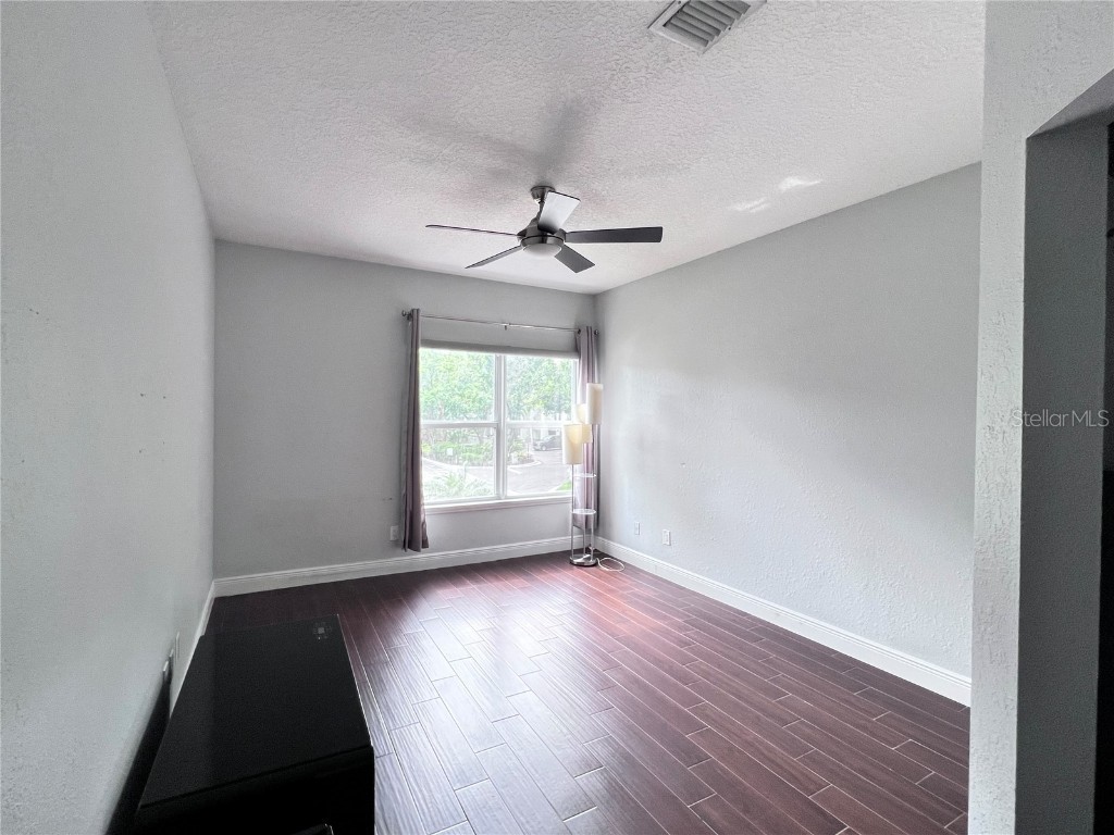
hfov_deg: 106.2
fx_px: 418
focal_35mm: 13
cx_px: 557
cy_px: 418
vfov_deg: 89.9
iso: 160
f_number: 1.8
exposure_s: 1/99
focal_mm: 1.57
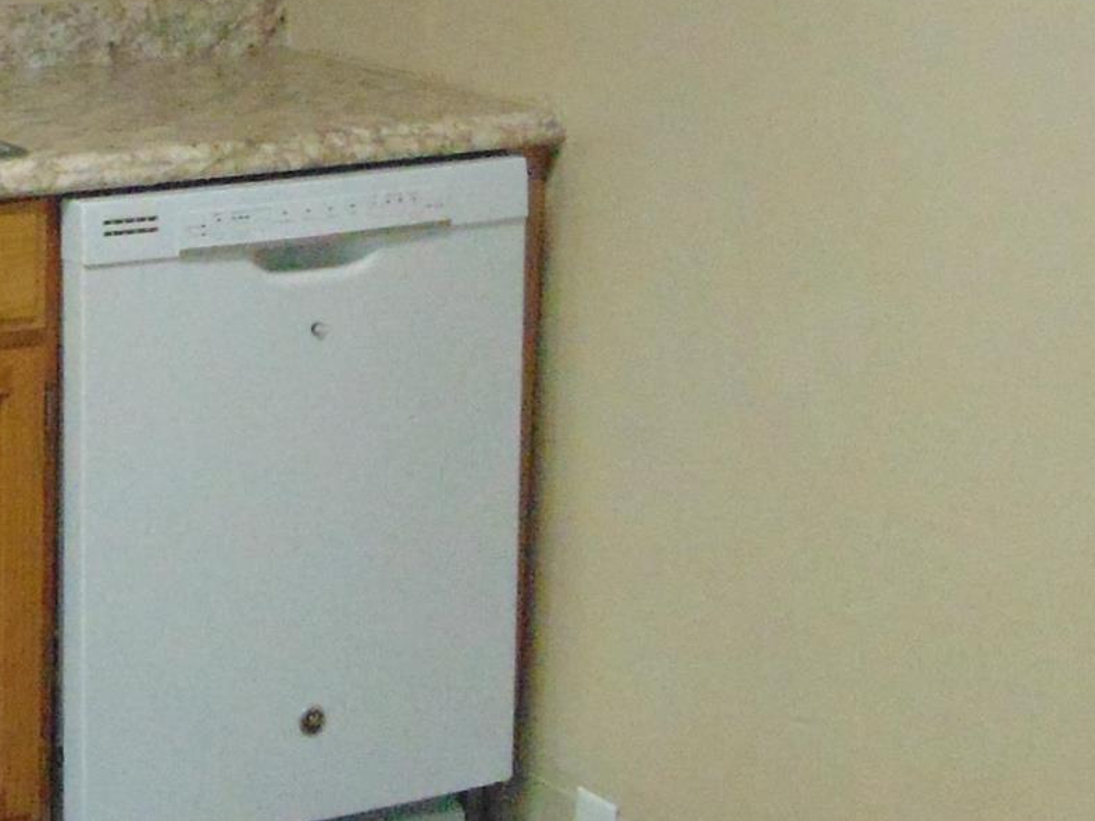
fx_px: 3701
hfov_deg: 16.3
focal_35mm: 117
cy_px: 403
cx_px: -145
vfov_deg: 12.7
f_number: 3.1
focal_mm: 5.4
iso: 500
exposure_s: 1/60
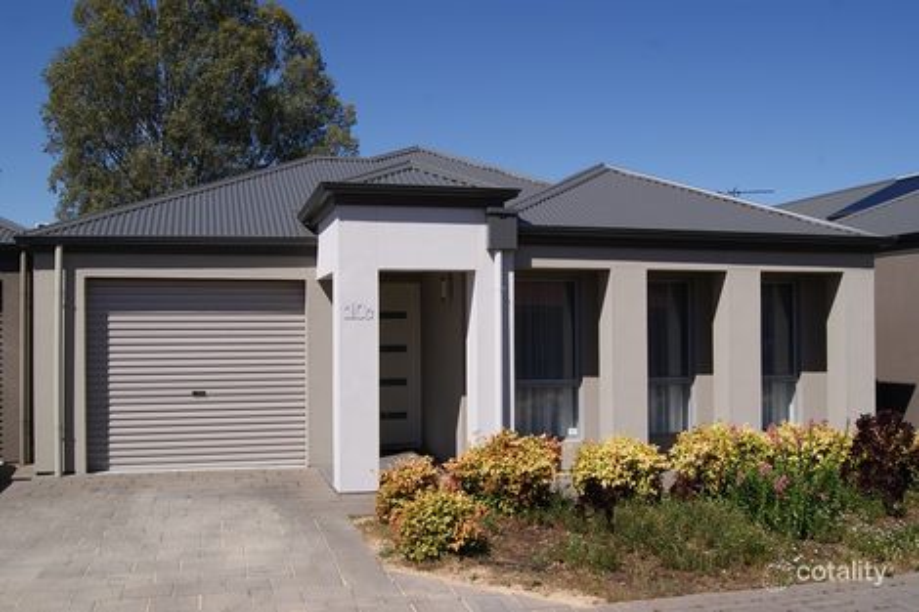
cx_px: 460
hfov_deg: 53.1
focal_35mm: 36
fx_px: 919
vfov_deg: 36.8
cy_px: 306
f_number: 10
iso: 100
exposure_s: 1/250
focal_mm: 24
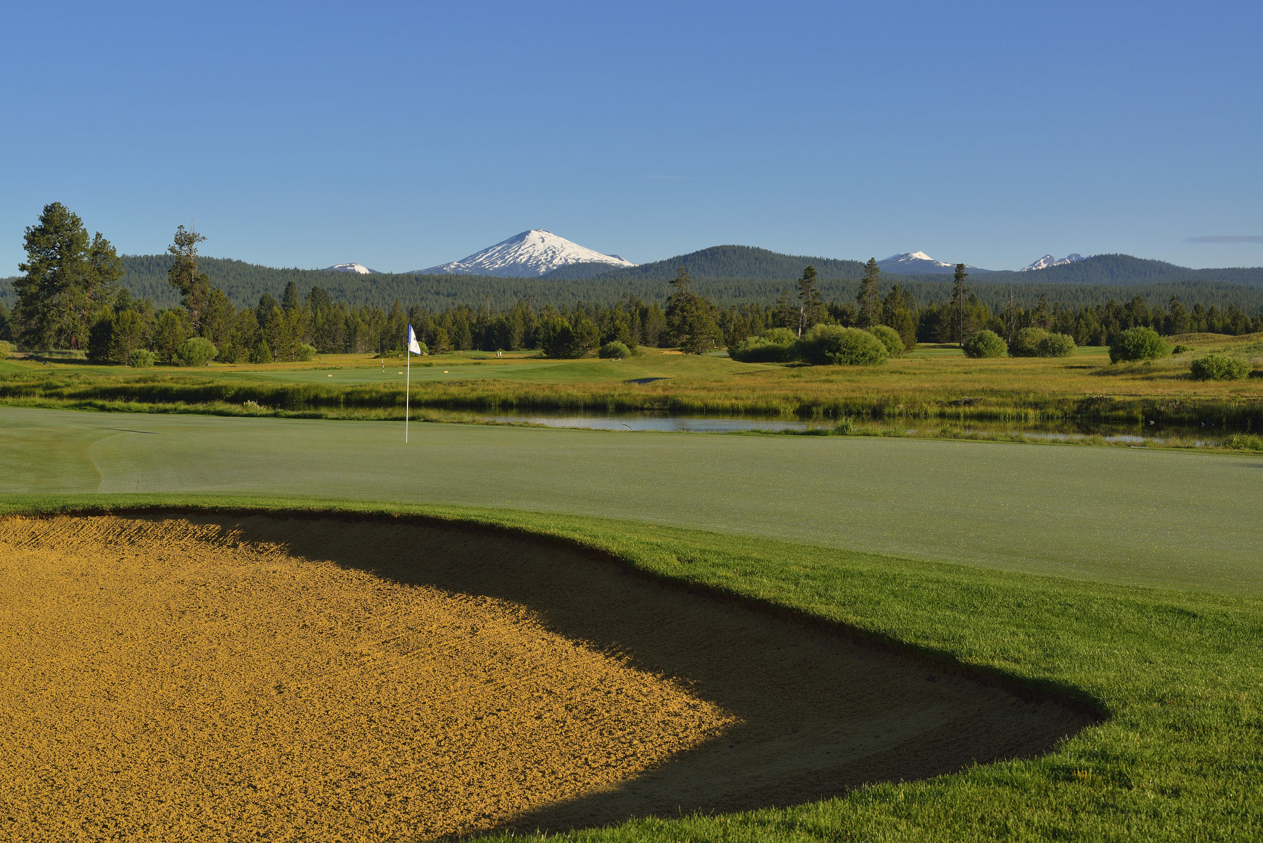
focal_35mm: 52
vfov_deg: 26.0
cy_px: 422
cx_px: 632
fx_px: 1825
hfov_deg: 38.2
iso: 200
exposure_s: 1/200
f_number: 14
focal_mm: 52
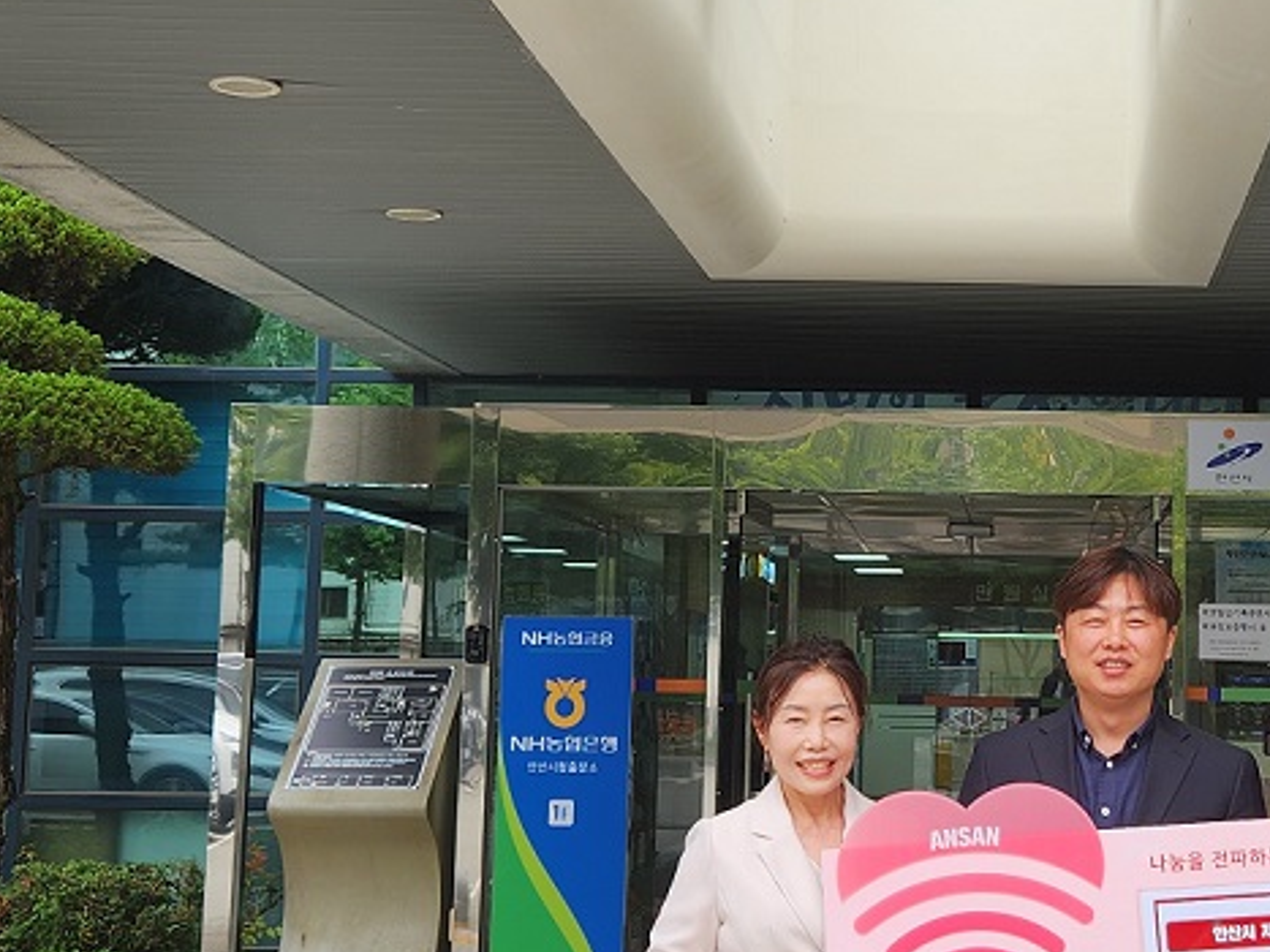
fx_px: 2531
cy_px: 392
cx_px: 1012
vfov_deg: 21.3
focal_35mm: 69
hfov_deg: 27.6
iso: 20
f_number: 1.8
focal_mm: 5.4
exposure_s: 1/268
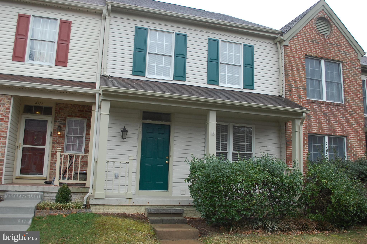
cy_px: 122
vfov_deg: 39.9
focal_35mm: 33
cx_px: 184
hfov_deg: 57.3
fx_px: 336
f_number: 5.6
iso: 360
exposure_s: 1/125
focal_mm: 22
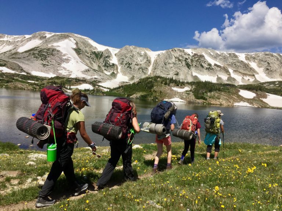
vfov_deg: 48.2
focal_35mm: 29
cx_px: 141
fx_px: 236
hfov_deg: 61.7
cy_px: 106
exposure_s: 1/3968
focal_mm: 4.15
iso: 32
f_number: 2.2
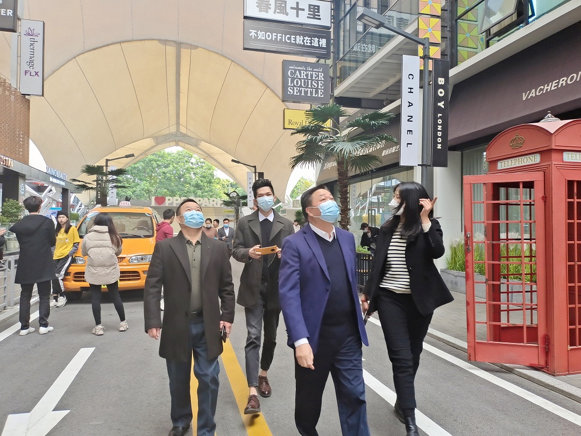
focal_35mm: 22
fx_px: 369
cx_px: 290
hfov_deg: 76.4
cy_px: 218
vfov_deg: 61.1
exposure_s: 1/100
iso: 68
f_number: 1.79
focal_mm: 4.71
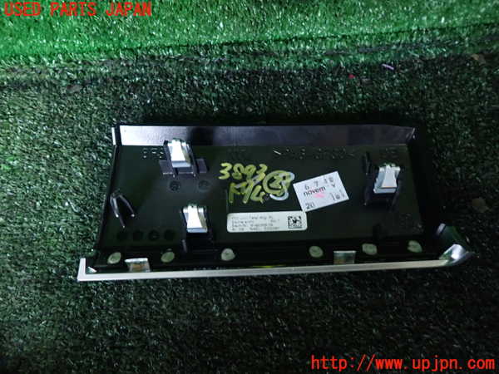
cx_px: 250
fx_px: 360
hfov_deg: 69.4
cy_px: 187
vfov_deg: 54.9
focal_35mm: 25
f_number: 2
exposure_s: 1/10
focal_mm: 4.5
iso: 800
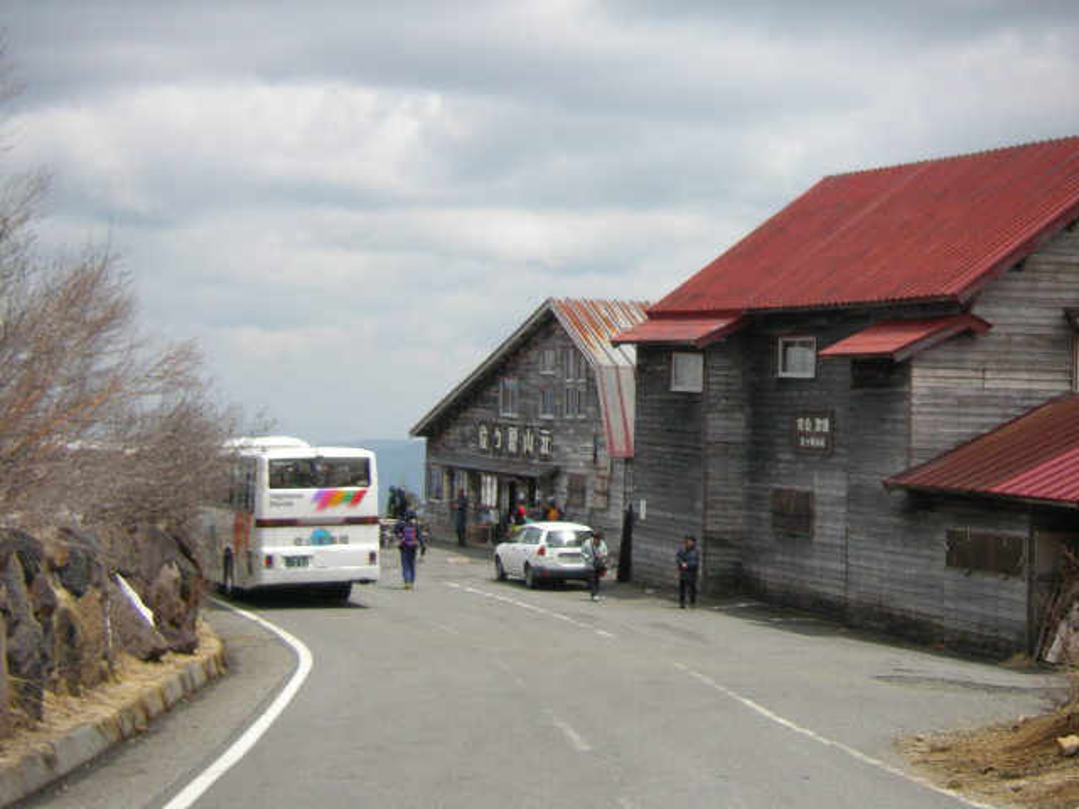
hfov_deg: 22.8
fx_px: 2681
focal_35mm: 86
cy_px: 404
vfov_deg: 17.2
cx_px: 540
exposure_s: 1/500
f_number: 3.7
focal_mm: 13.3
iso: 64
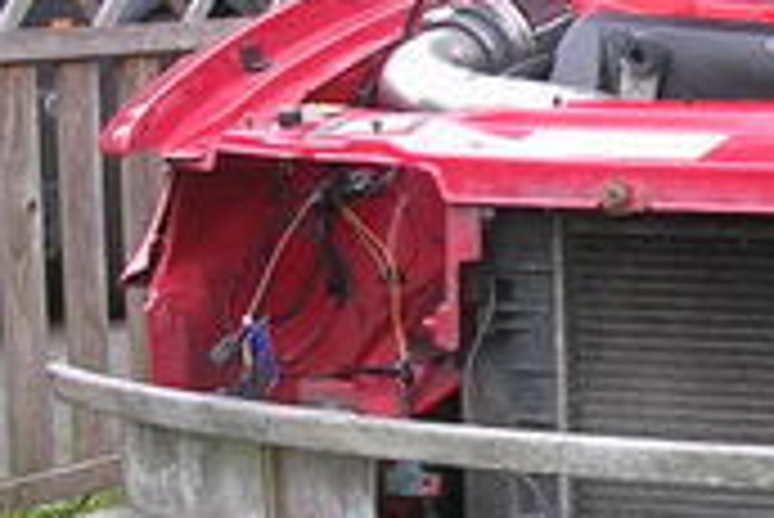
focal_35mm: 147
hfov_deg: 13.3
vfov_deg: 9.4
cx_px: 1107
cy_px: 315
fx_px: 3163
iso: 50
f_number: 2.8
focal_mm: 5.8
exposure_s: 1/98.4
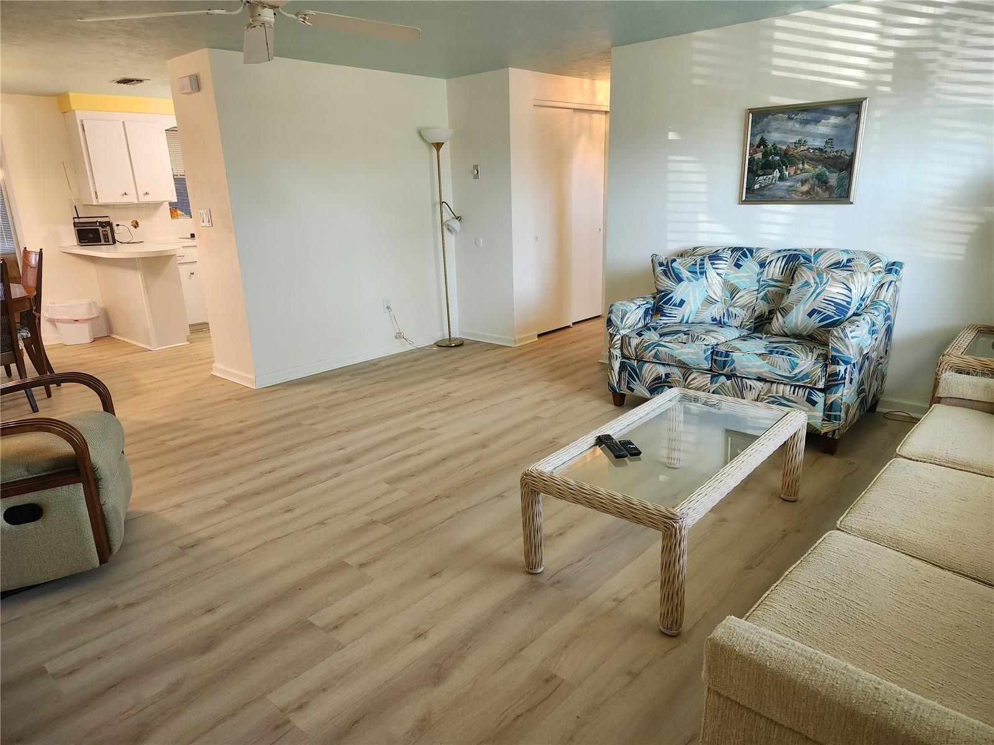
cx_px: 497
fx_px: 660
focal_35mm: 23
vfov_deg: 58.9
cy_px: 372
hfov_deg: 73.9
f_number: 1.8
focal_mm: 5.4
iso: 320
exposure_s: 1/120
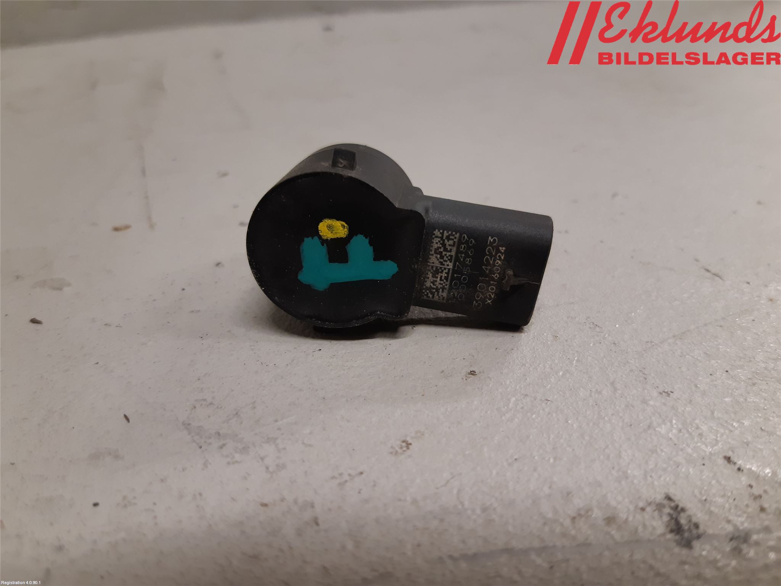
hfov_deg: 67.3
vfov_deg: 53.1
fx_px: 587
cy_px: 293
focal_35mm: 26
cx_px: 390
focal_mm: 3.93
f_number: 1.7
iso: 125
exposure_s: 1/50
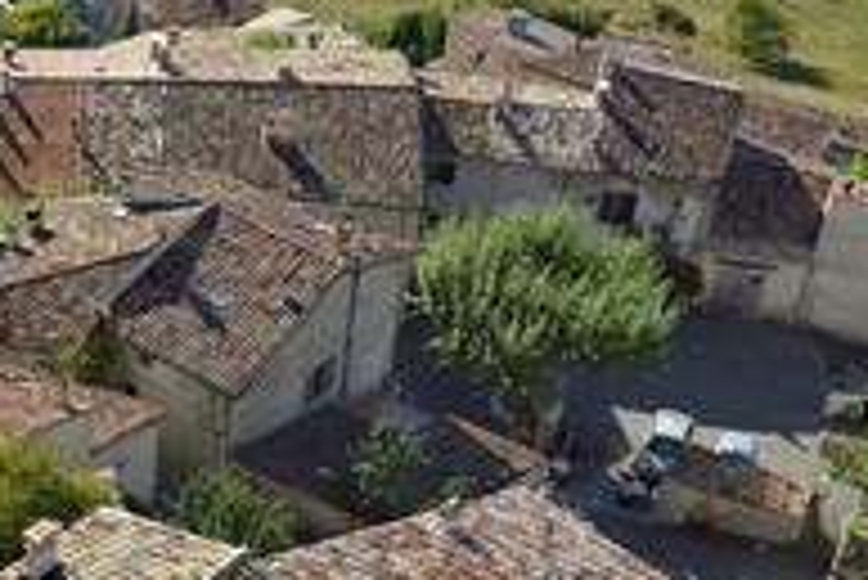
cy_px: 306
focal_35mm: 76
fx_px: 1834
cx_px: -4
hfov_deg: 25.3
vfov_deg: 18.0
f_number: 11
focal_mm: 35
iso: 200
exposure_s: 1/200
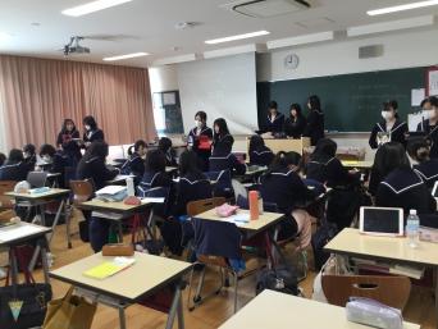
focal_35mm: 31
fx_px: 393
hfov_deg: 58.3
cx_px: 219
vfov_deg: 45.5
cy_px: 164
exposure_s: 1/30
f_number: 2.4
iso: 50
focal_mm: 3.3
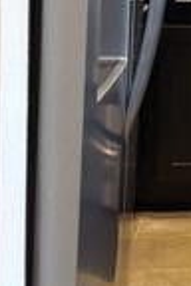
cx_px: 519
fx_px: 955
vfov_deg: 16.3
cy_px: -68
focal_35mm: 120
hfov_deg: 9.6
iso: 400
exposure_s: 1/60
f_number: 1.6
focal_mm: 5.96
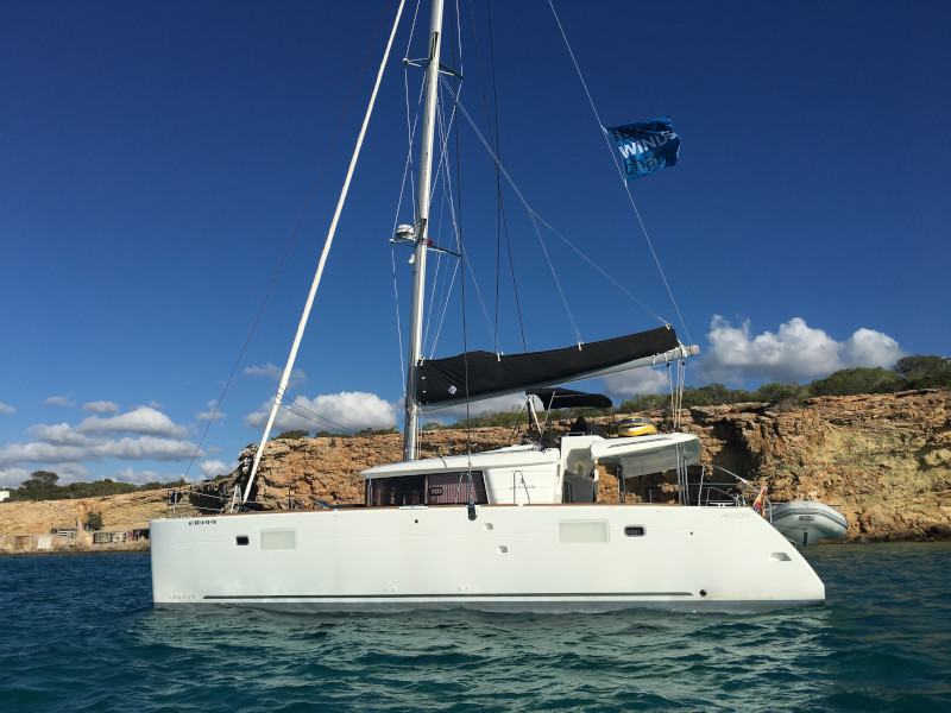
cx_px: 476
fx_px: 797
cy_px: 356
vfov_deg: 48.2
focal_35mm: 29
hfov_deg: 61.7
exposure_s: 1/4525
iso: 25
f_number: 2.2
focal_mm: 4.15
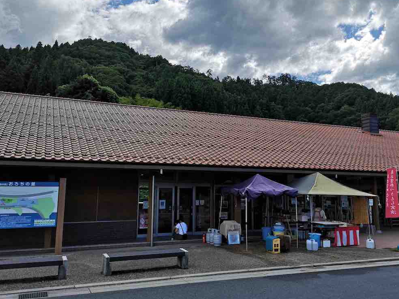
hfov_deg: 55.3
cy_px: 139
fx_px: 380
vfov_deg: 42.9
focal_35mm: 33
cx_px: 217
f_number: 1.8
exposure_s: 1/3597
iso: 50
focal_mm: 3.95
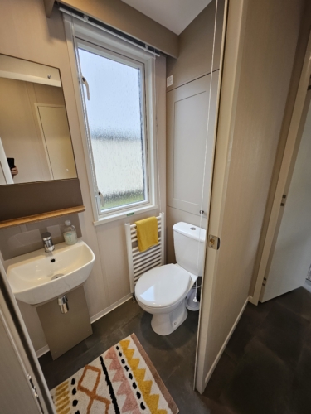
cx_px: 156
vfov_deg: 106.2
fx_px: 156
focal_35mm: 13
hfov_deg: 89.9
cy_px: 207
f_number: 2.2
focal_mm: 1.74
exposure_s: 1/71
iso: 100
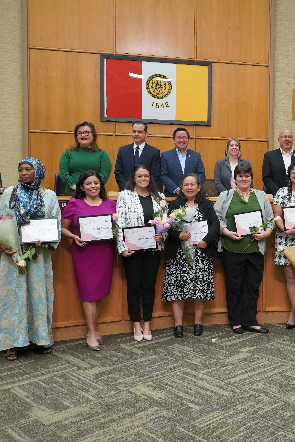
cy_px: 221
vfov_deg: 47.4
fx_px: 504
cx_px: 275
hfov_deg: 30.9
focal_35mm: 41
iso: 2500
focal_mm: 18
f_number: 4
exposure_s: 1/160
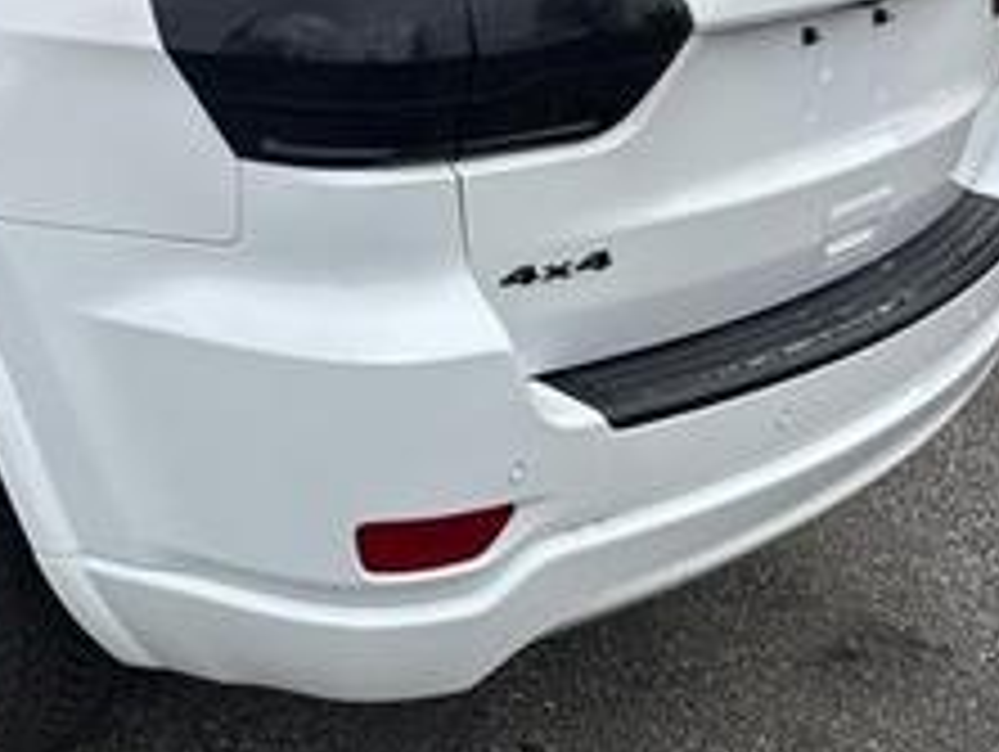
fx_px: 1705
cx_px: 130
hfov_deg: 31.4
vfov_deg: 24.0
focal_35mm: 59
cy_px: 36
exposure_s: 1/991
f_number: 1.5
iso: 50
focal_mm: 5.7
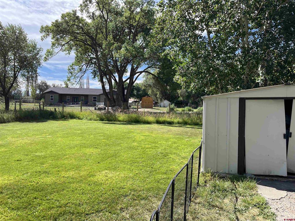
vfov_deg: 53.1
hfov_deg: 67.3
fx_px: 222
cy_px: 110
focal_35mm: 26
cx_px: 148
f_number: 1.6
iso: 50
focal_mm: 5.1
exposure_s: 1/1992
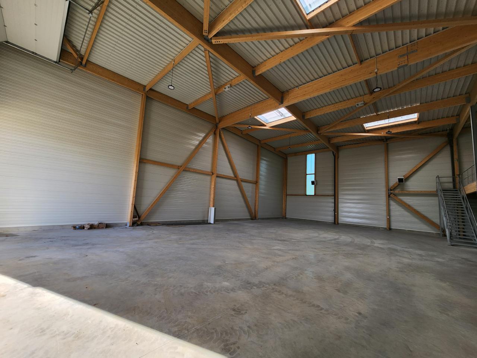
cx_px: 238
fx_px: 179
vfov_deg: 89.9
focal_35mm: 13
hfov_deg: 106.2
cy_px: 179
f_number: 2.2
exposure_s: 1/100
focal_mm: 1.74
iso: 32
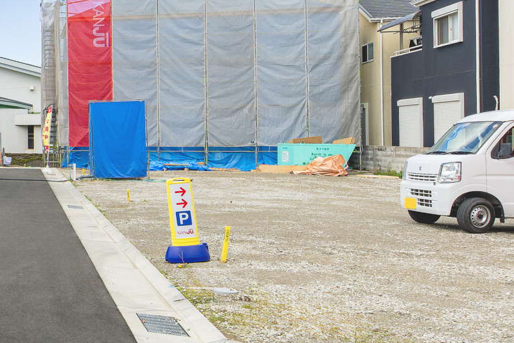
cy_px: 48
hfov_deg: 31.3
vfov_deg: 28.9
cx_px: -186
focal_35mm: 45
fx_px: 642
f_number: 8
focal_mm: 12
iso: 100
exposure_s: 1/250
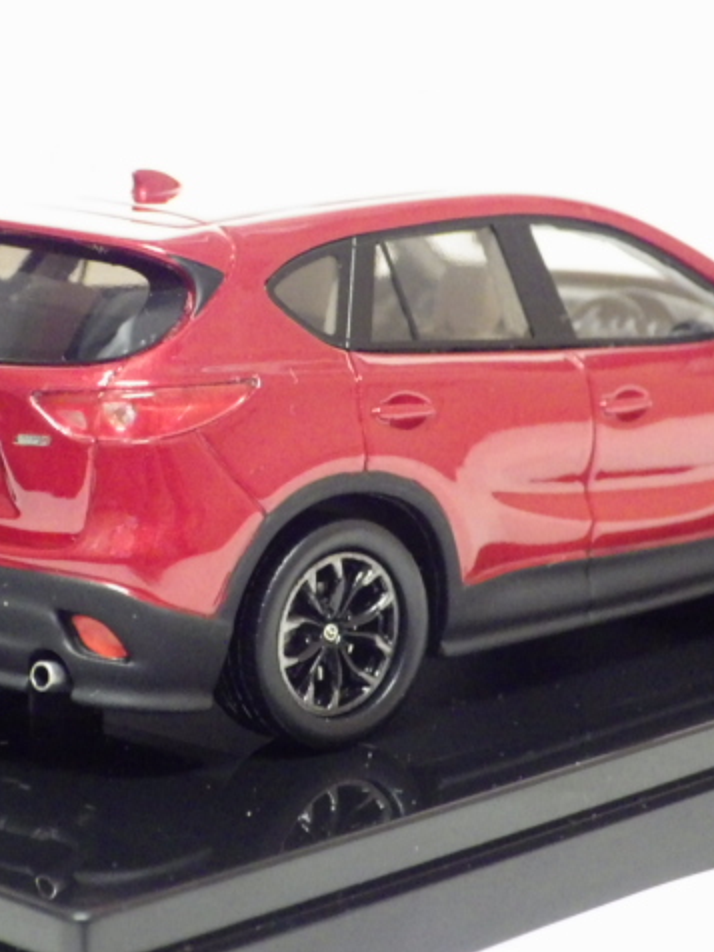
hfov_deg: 12.7
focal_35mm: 117
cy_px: 476
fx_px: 3218
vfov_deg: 16.8
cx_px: 360
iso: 1600
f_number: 4.4
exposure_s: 1/13
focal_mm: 15.6
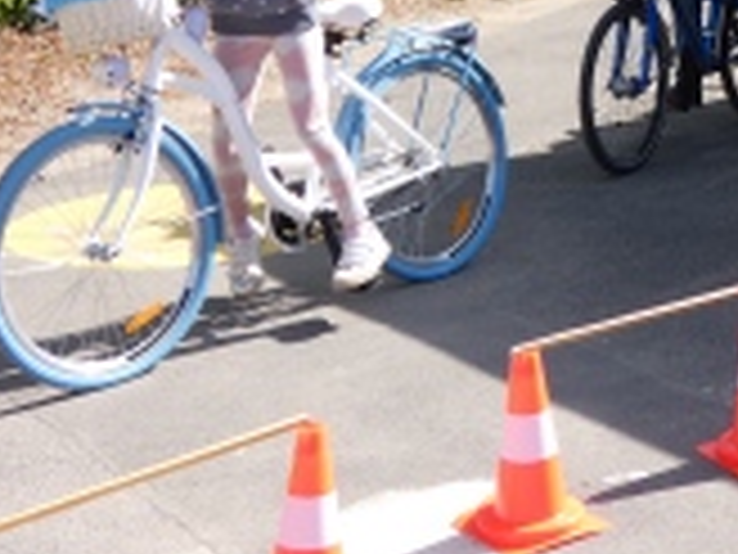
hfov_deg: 19.0
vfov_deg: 14.4
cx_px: 783
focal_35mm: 100
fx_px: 2132
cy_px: -72
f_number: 3.6
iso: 80
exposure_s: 1/400
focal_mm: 7.3
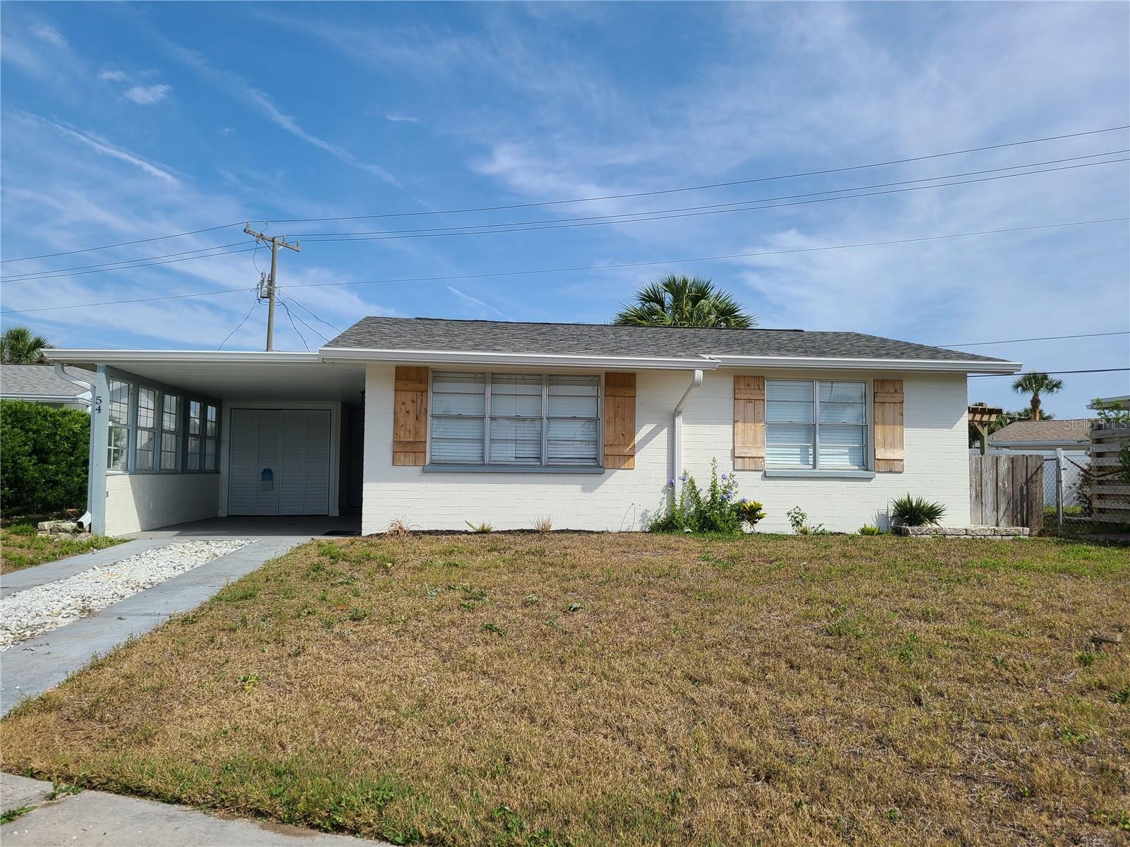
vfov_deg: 53.1
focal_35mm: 26
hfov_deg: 67.3
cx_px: 565
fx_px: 849
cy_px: 424
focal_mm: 5.4
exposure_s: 1/2775
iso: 40
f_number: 1.8
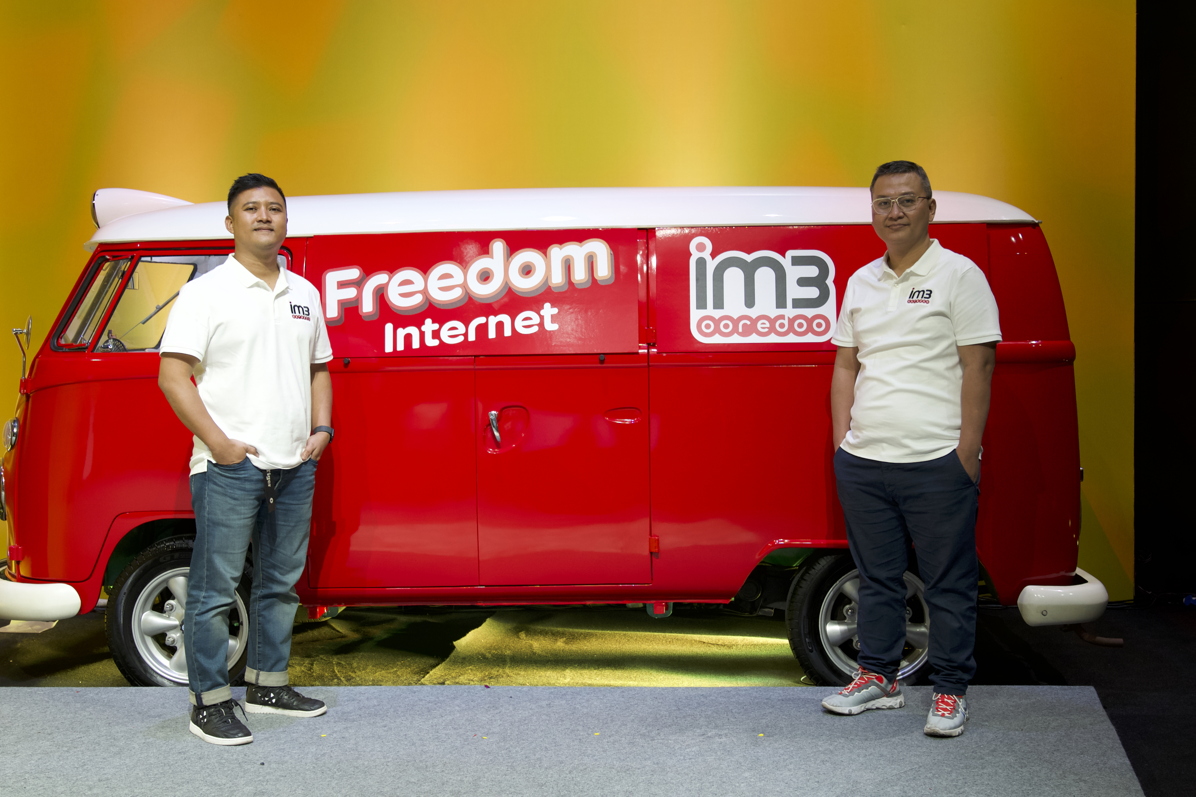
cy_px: 398
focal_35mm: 45
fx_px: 1495
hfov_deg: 43.6
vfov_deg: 29.9
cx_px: 598
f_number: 5.6
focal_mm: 30
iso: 400
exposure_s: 1/30
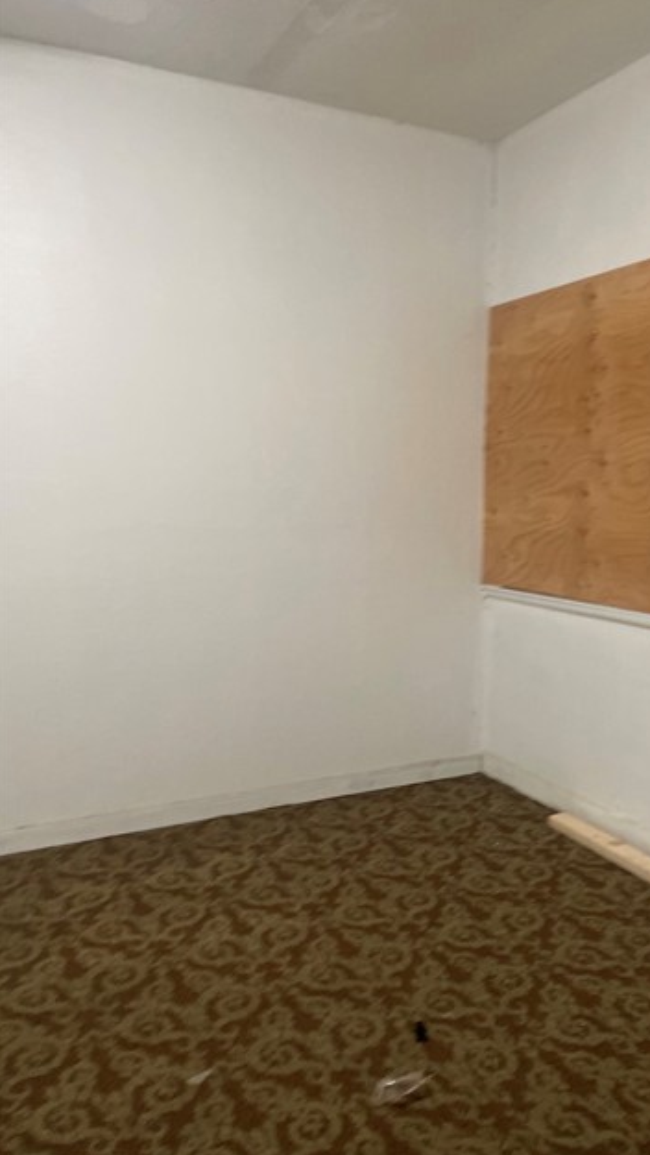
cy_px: 578
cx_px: 439
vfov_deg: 66.1
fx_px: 888
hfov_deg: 39.7
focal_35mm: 29
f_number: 1.6
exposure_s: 1/60
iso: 200
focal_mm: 4.2
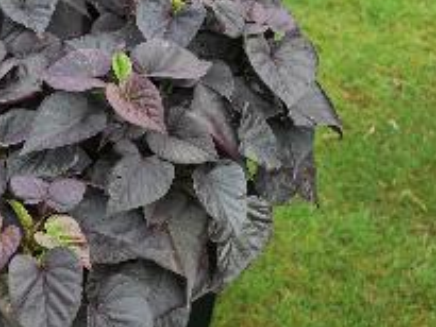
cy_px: 113
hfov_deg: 23.8
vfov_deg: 18.6
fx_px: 996
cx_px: 19
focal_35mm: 79
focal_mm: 28
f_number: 5.6
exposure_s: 1/60
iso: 200
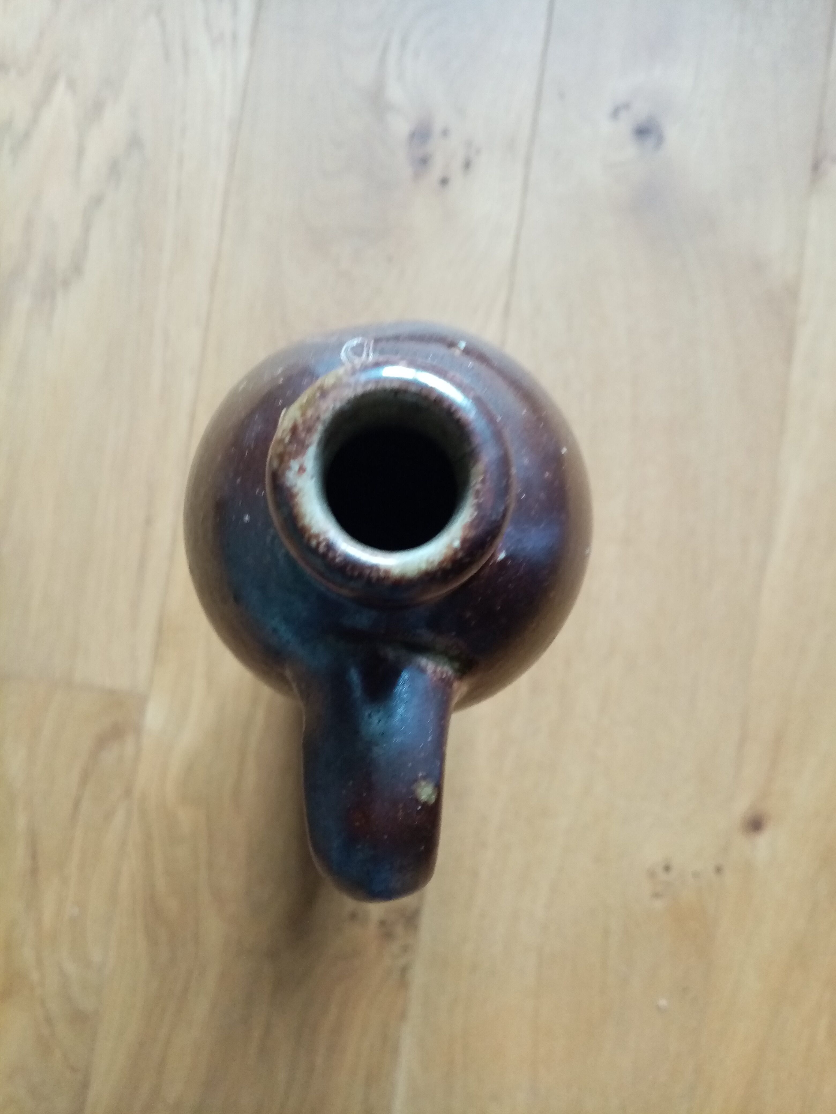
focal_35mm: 26
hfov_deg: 53.1
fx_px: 837
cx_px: 418
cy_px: 557
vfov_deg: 67.3
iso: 488
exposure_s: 1/25
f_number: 1.8
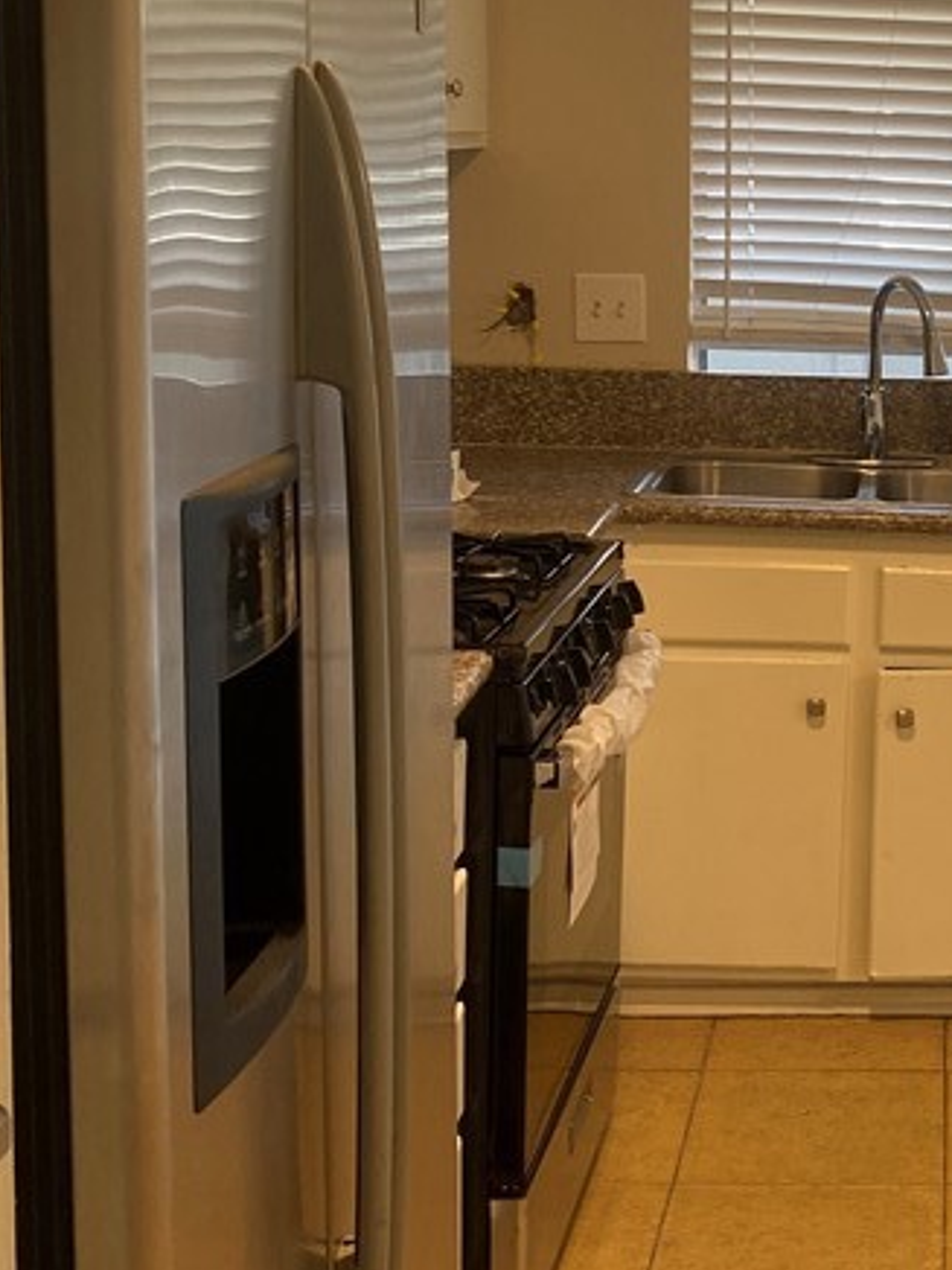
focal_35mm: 61
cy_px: 361
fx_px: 2237
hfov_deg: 22.5
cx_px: 1086
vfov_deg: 31.3
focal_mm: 4.25
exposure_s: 1/120
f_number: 1.8
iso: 100
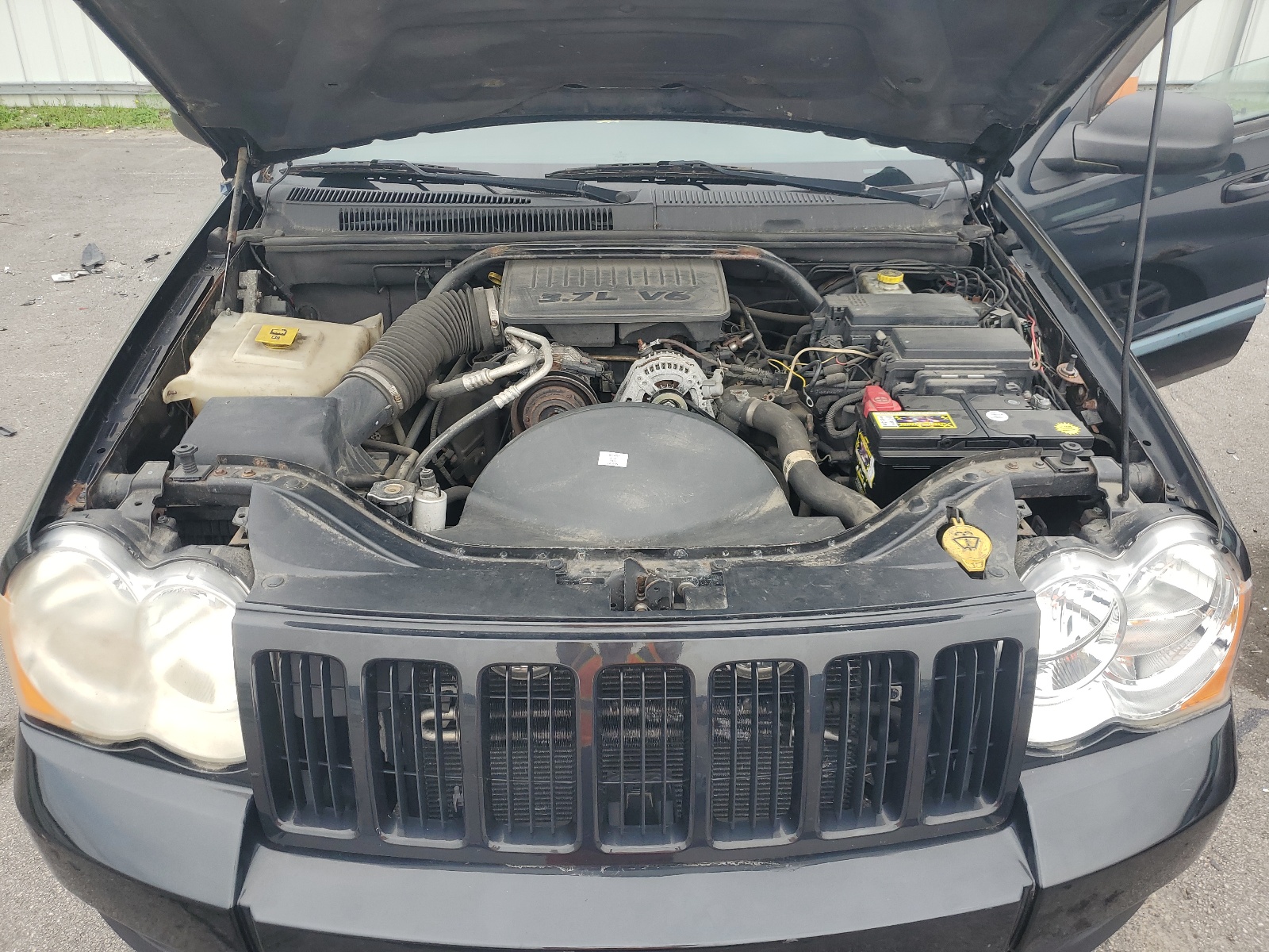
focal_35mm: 26
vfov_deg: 53.1
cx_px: 634
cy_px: 476
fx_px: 953
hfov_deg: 67.3
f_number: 1.5
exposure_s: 1/714
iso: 50
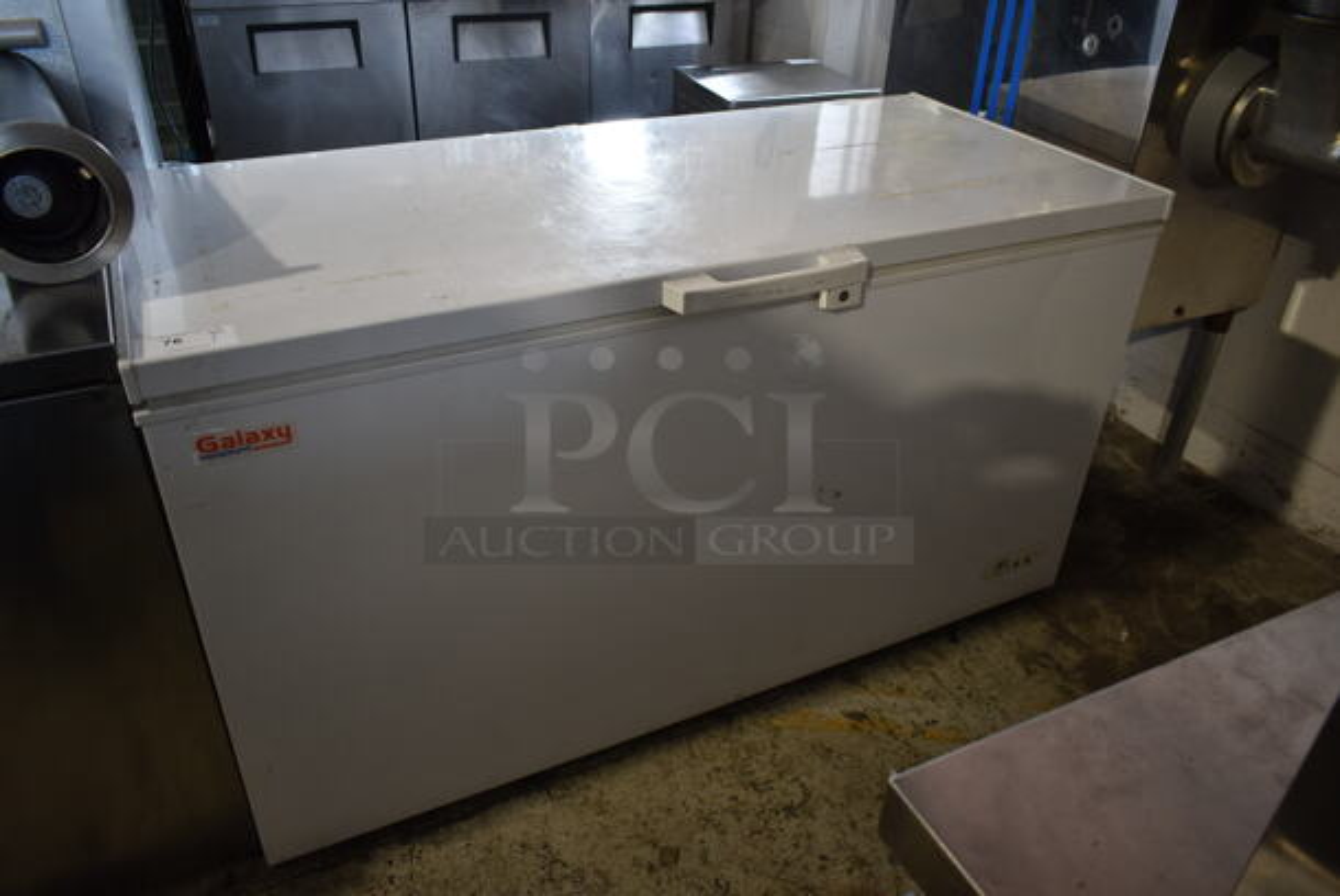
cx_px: 670
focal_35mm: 27
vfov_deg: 48.0
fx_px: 1006
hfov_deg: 67.3
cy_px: 448
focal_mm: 18
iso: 360
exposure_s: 1/30
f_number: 3.5
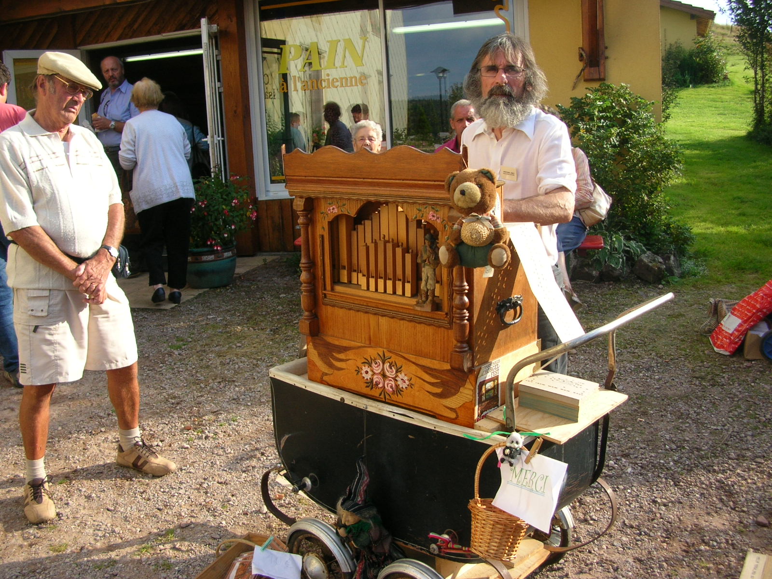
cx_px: 386
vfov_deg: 40.7
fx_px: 781
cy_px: 290
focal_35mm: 35
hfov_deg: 52.6
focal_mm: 5.8
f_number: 2.8
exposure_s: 1/412
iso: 50
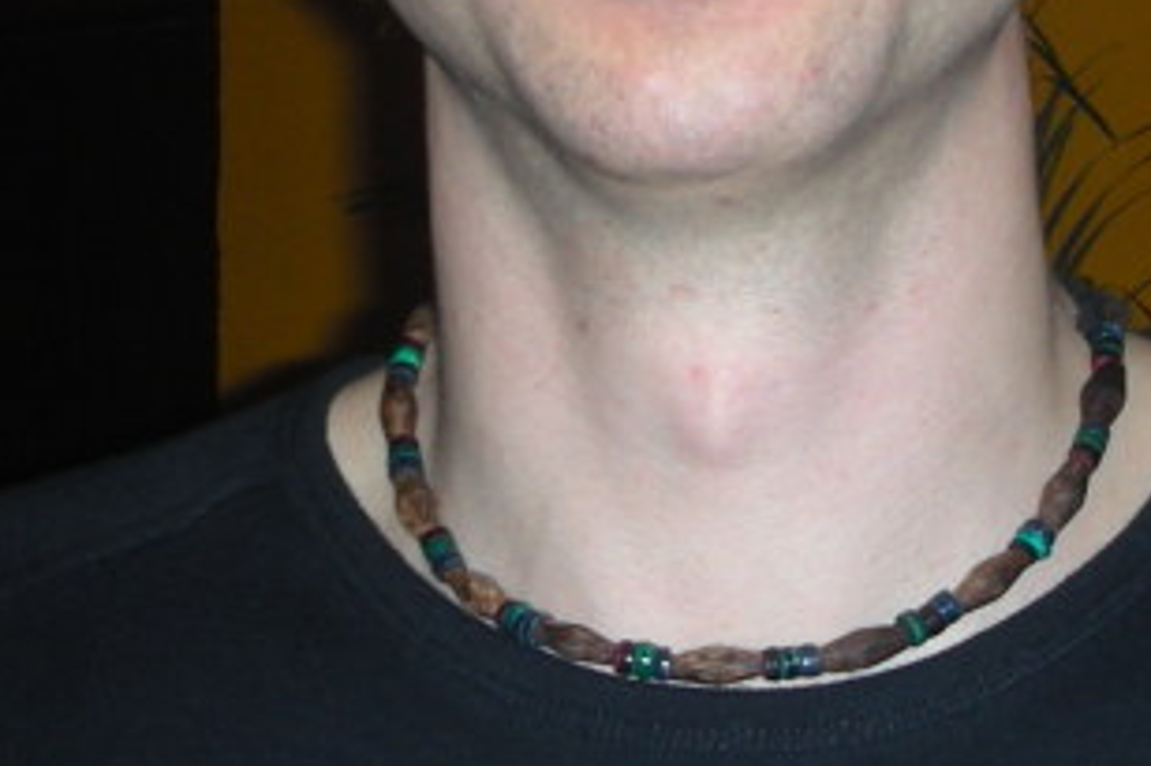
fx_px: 3866
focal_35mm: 121
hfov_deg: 16.9
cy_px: 11
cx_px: 564
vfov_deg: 11.2
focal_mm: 5.8
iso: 50
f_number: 3
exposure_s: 1/60.1
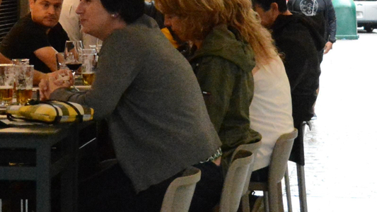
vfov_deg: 6.8
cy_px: -67
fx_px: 1770
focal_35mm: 177
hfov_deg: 12.1
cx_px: 100
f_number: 5.6
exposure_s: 1/500
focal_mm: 30
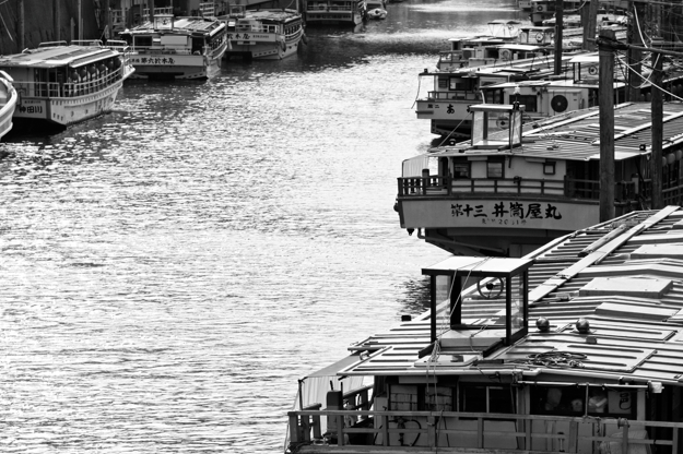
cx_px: 400
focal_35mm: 141
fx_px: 2674
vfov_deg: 9.7
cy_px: 274
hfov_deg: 14.6
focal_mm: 32
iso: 160
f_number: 2.8
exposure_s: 1/1250
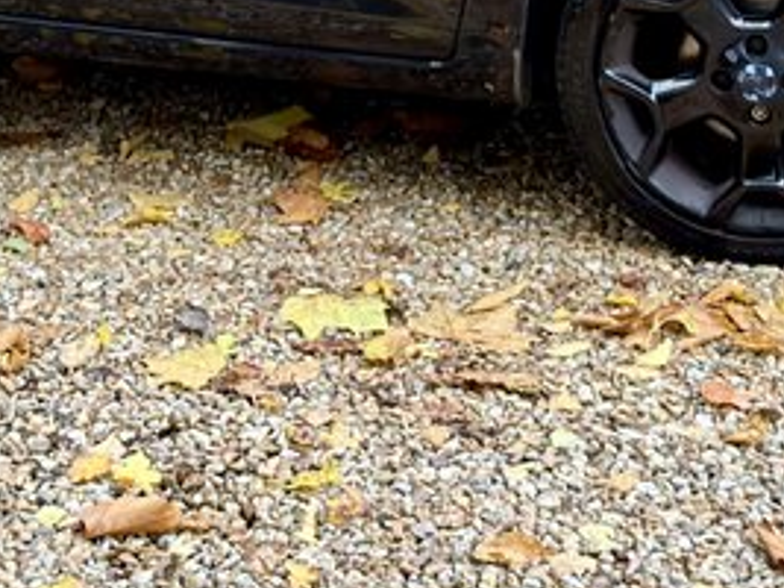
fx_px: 2920
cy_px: -188
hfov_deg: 15.2
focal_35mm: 129
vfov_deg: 11.2
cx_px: 226
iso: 125
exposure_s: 1/96
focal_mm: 6.76
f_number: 1.78
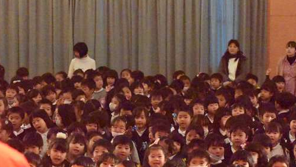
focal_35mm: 130
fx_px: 1020
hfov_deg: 16.5
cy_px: 162
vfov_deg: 9.3
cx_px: 157
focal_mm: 70
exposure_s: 1/160
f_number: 6.3
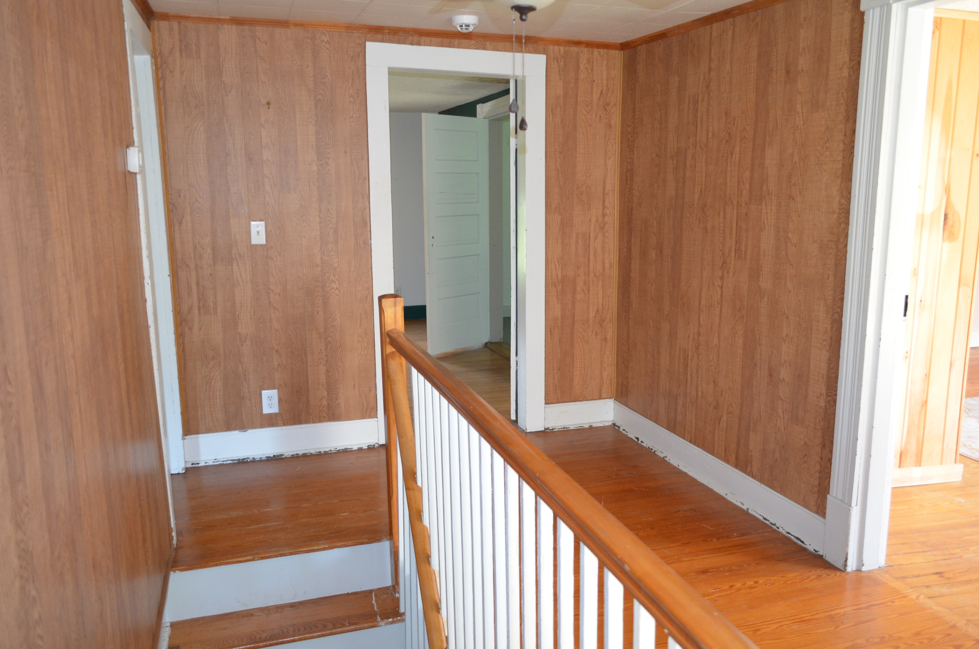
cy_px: 324
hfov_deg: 67.5
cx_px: 490
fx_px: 733
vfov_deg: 47.7
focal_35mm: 27
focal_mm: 18
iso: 1250
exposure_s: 1/60
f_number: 3.5
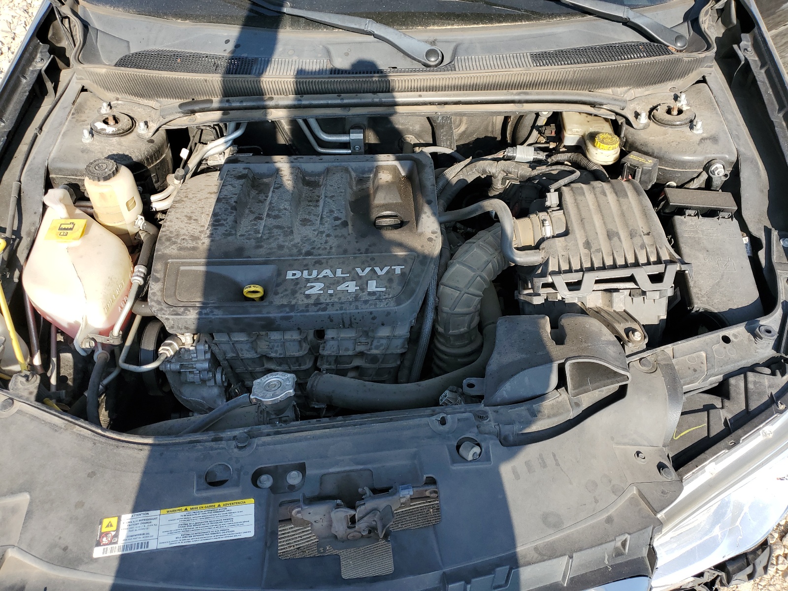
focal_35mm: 26
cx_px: 394
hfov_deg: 67.3
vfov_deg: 53.1
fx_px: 592
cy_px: 296
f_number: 1.5
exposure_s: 1/1111
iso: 50
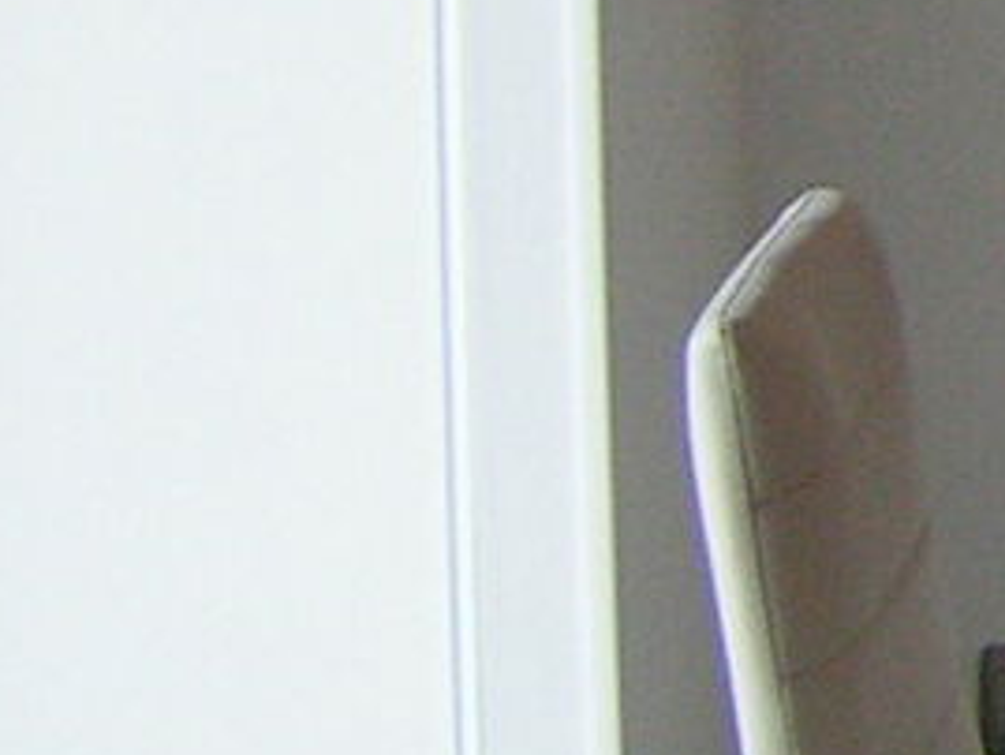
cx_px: 2772
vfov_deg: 6.3
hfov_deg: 7.8
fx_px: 6564
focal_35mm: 226
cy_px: -957
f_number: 2.8
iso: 80
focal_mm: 6.3
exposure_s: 1/40
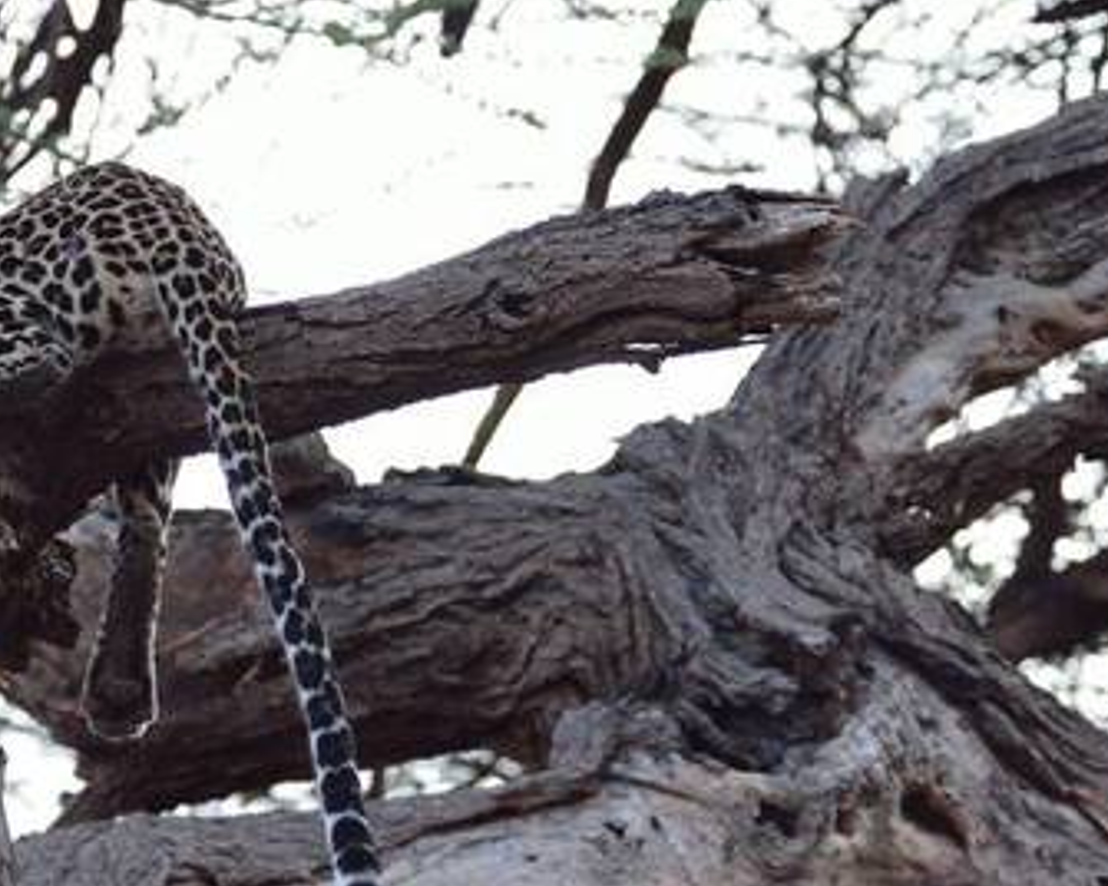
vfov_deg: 3.0
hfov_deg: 3.8
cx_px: 304
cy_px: 550
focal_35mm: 513
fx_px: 16822
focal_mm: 175
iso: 3200
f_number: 5
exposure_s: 1/160
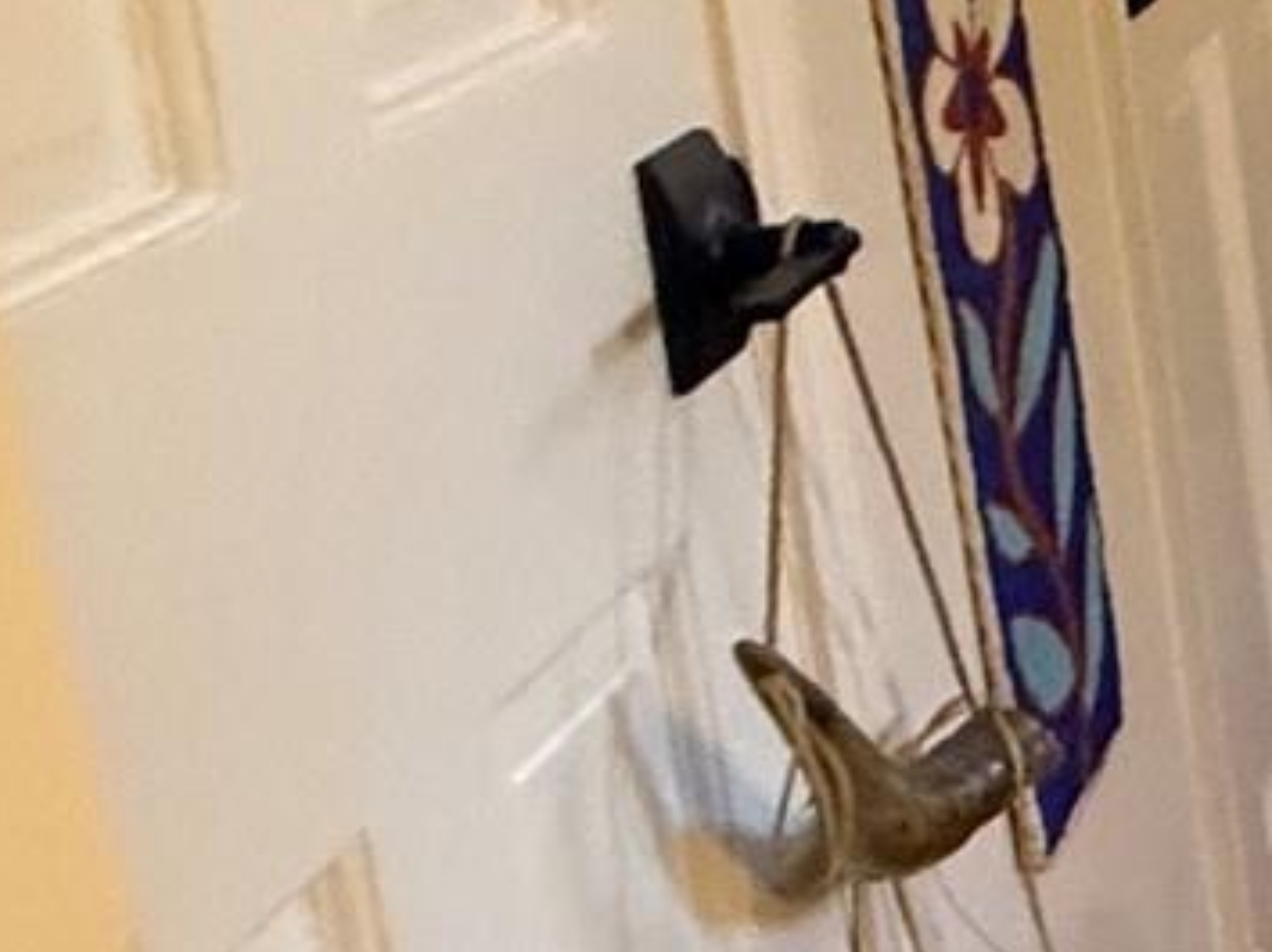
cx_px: 3317
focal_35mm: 81
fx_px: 2974
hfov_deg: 13.6
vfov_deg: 17.7
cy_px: -7
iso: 250
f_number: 2.2
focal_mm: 2.22
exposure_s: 1/60
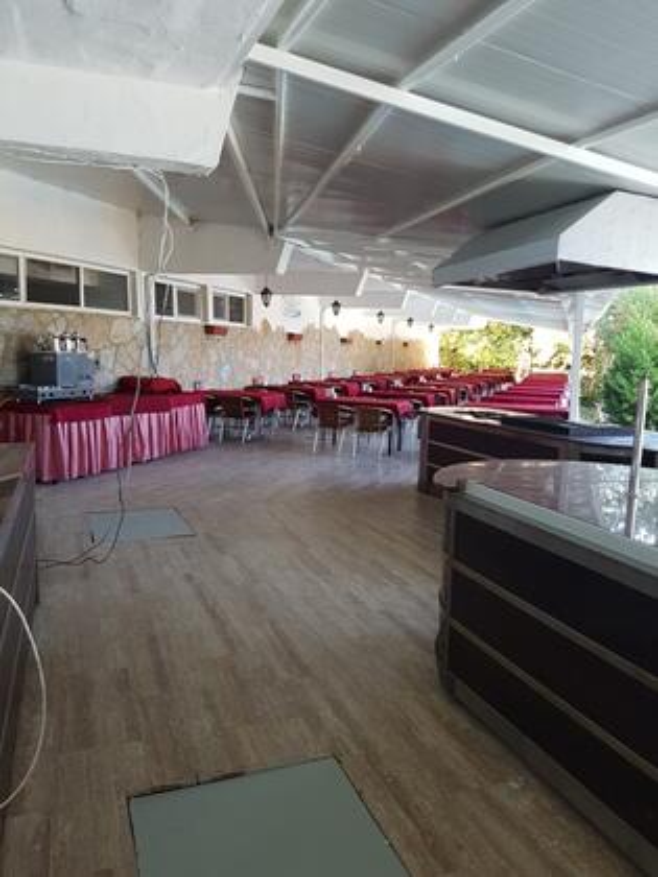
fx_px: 659
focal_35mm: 26
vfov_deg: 67.3
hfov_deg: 53.1
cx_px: 329
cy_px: 438
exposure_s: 1/50
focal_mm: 4.2
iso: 64
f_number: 1.7
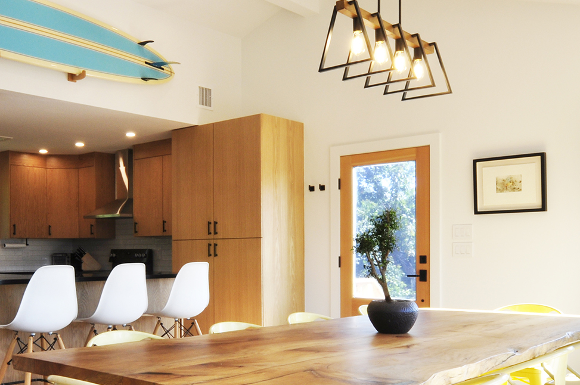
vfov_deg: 33.9
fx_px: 627
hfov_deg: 49.0
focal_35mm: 39
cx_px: 205
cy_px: 244
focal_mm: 14
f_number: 22
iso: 200
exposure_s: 1/6
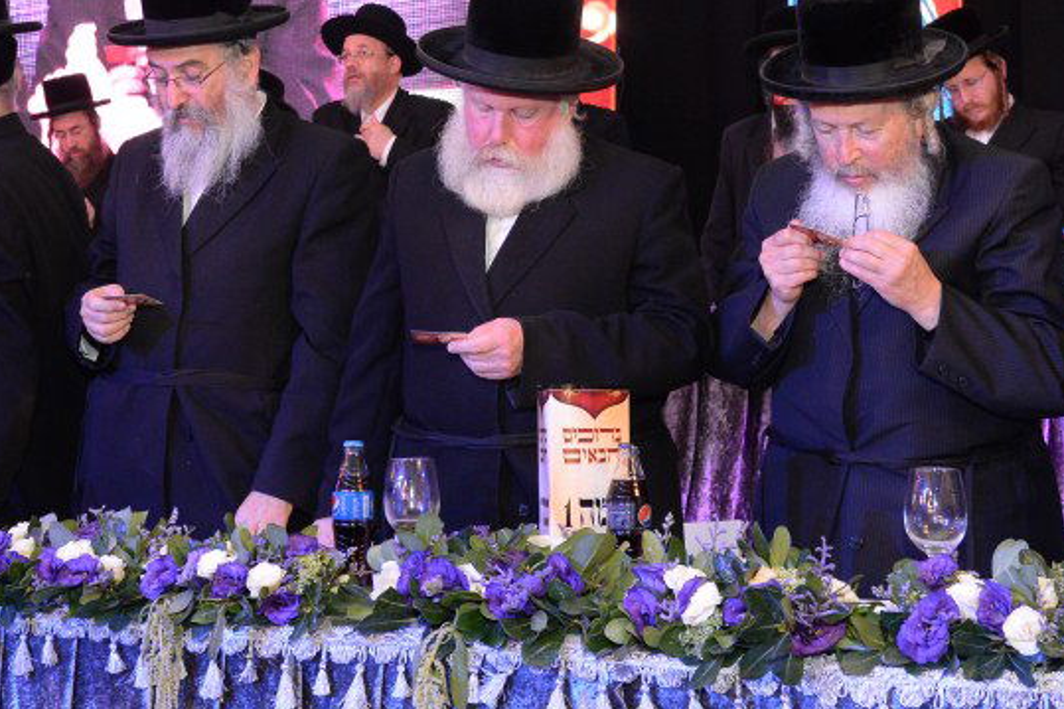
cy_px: 198
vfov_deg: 23.6
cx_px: 462
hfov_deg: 35.0
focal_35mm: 57
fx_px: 1684
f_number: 4.5
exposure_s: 1/50
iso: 2500
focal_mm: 30
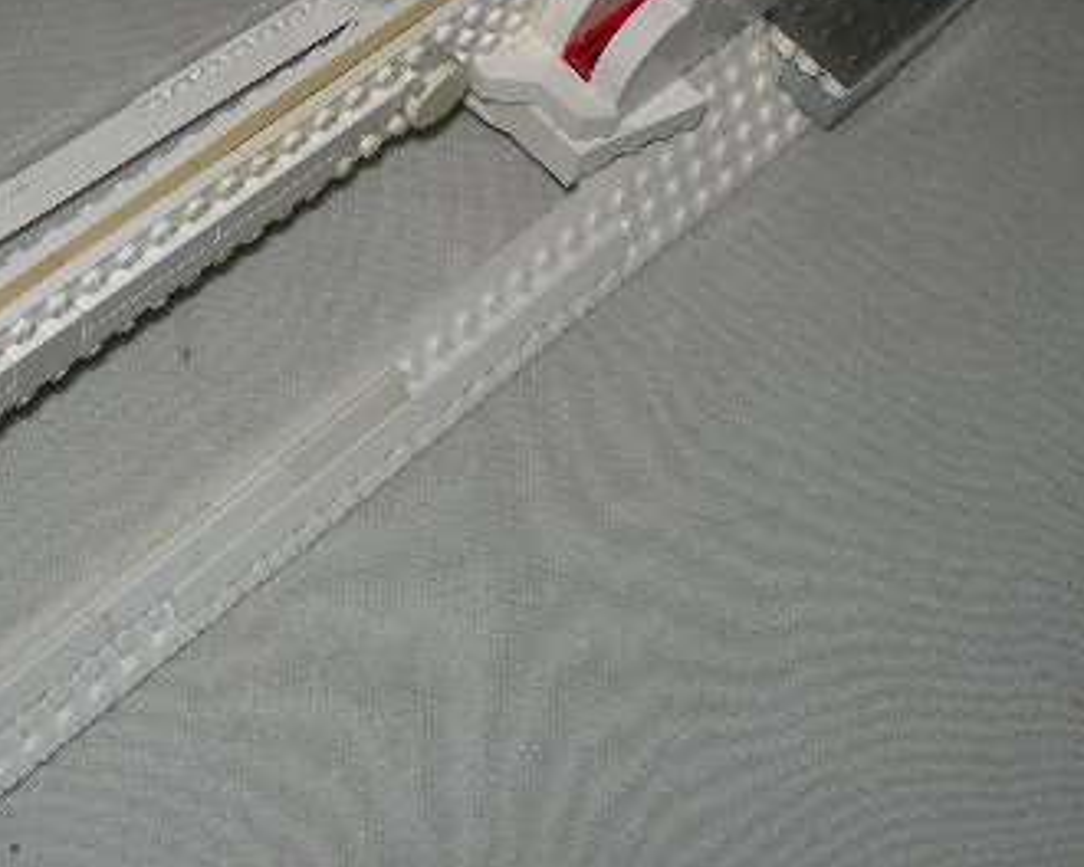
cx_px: 437
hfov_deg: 26.4
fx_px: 2310
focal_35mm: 72
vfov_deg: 20.9
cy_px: 108
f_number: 2.8
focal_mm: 7.8
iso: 50
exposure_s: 1/60.1
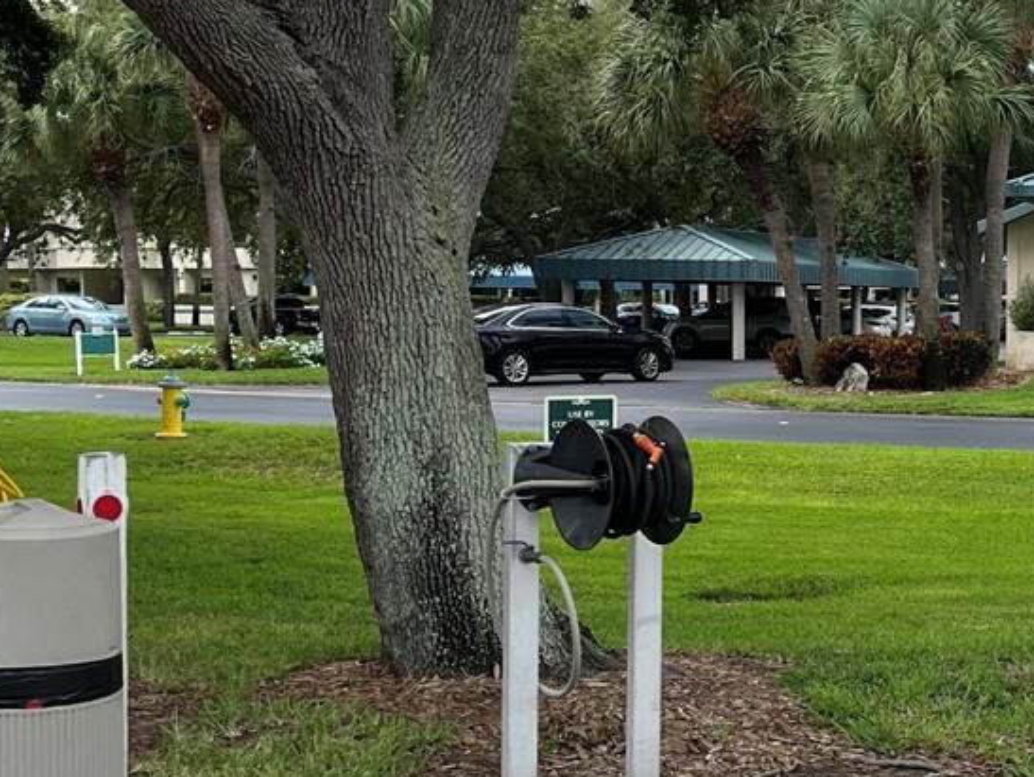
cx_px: 1076
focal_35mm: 76
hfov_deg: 24.3
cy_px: 452
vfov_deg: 19.4
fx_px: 2272
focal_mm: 5.1
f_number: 1.6
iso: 50
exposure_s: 1/1422
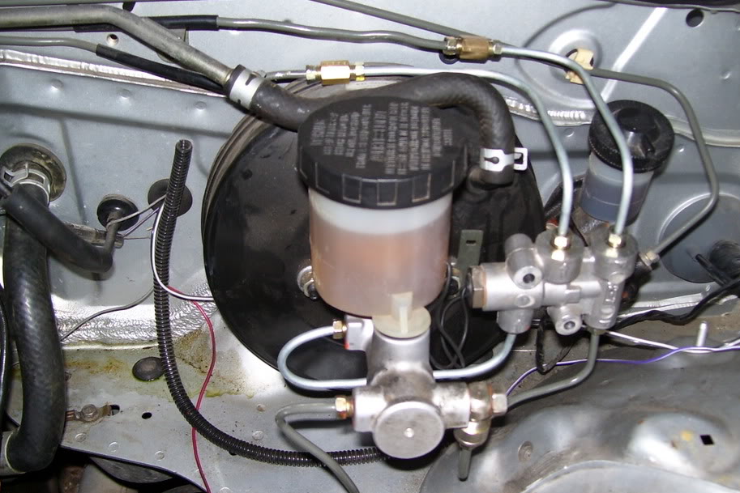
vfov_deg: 31.9
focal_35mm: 42
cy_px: 253
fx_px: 863
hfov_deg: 46.4
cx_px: 362
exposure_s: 1/60
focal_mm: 6
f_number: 2.7
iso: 80
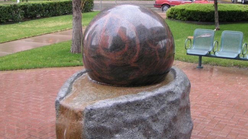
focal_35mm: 51
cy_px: 67
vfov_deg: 23.5
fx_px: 335
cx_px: 135
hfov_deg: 40.6
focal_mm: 5.8
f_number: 3.2
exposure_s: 1/50
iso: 50
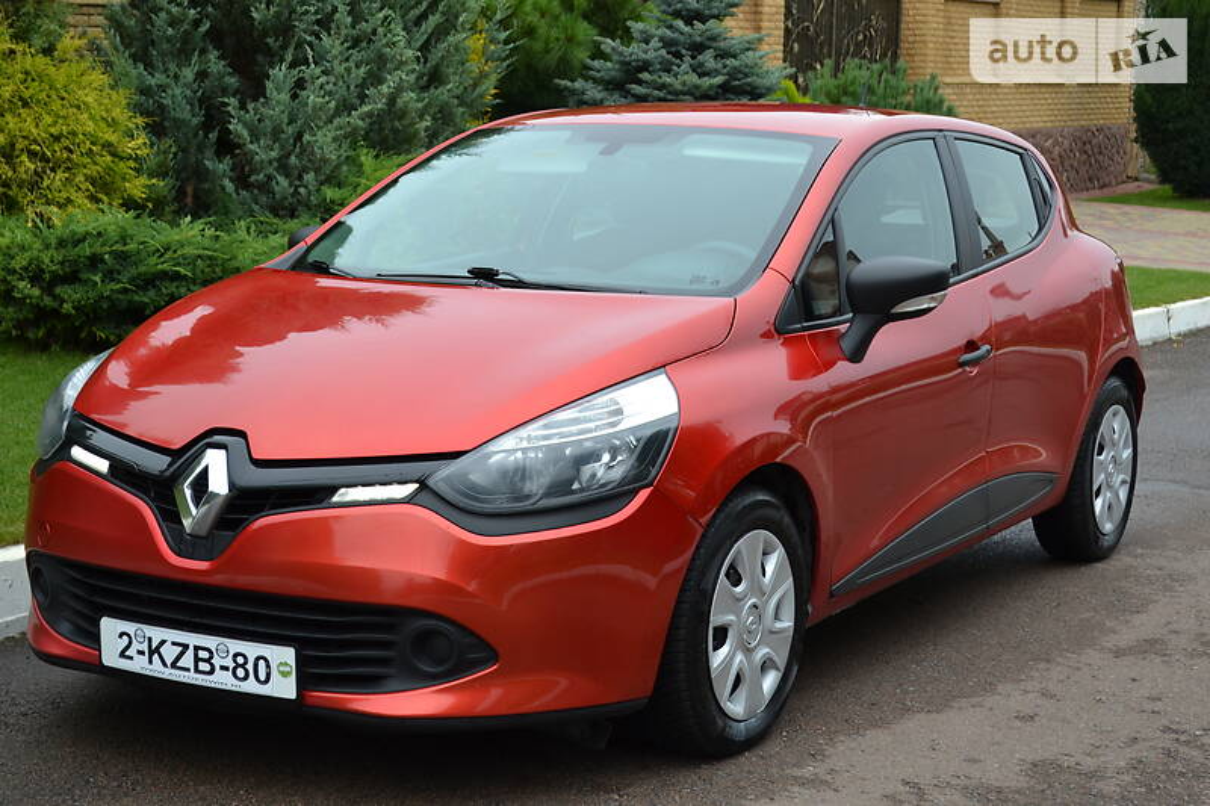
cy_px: 403
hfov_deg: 31.9
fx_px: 2117
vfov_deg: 21.6
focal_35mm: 63
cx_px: 605
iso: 200
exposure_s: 1/80
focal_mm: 42
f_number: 5.3
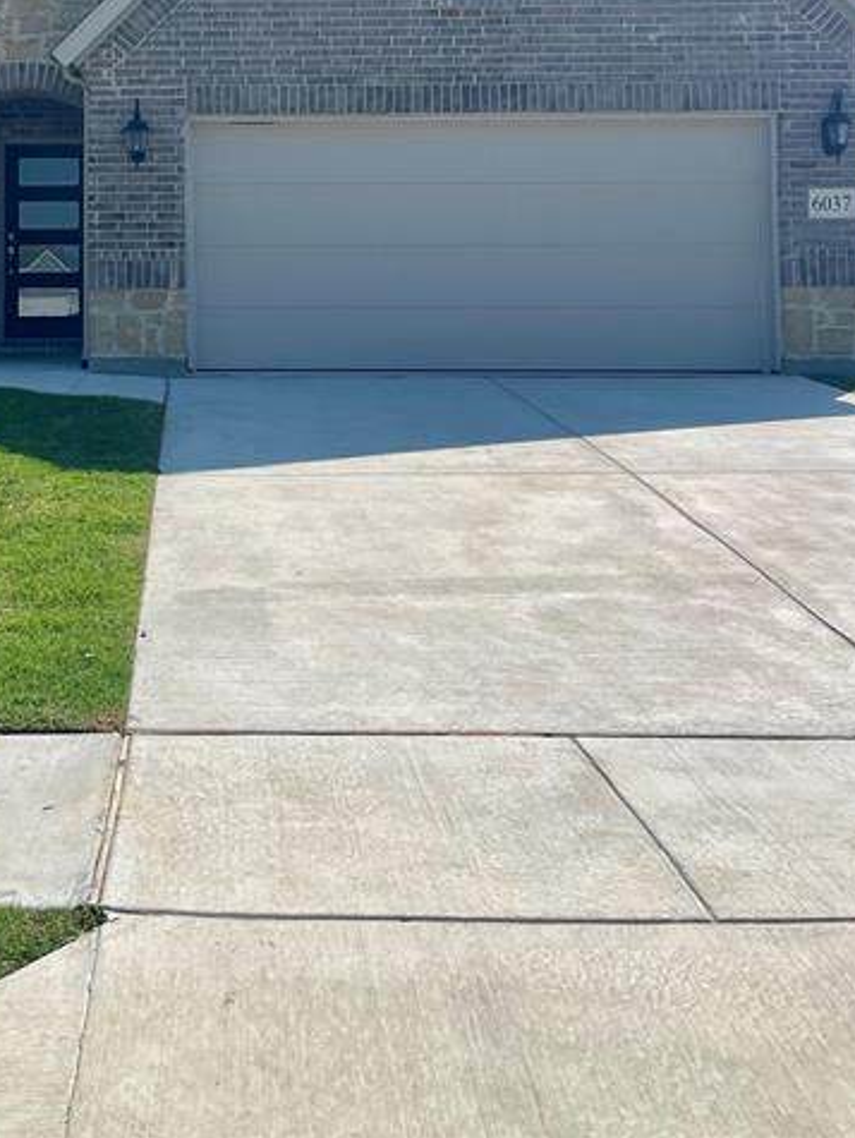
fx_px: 1381
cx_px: 196
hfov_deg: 33.6
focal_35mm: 42
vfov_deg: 42.7
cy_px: 223
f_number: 1.6
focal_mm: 4.2
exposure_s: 1/6494
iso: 32
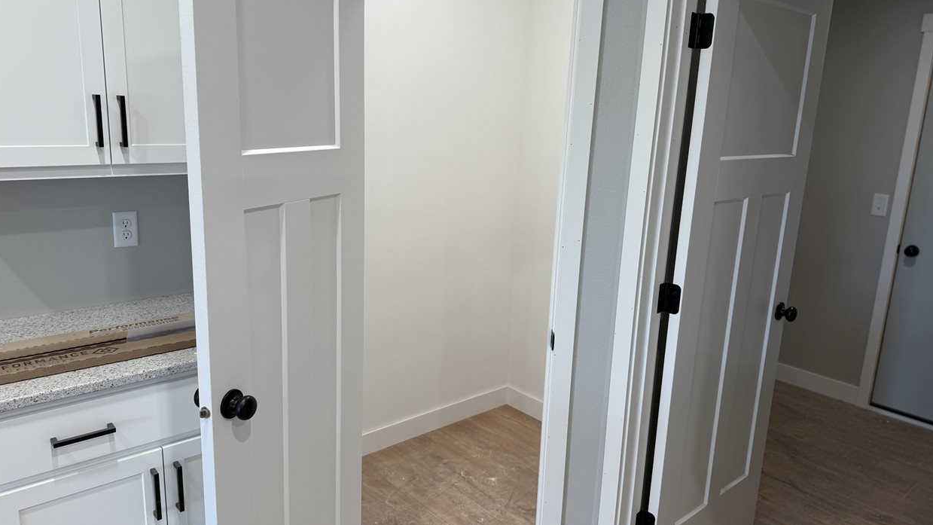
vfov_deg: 42.9
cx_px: 465
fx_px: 668
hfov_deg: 69.9
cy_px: 258
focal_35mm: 27
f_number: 1.78
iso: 100
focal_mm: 6.76
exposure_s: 1/120
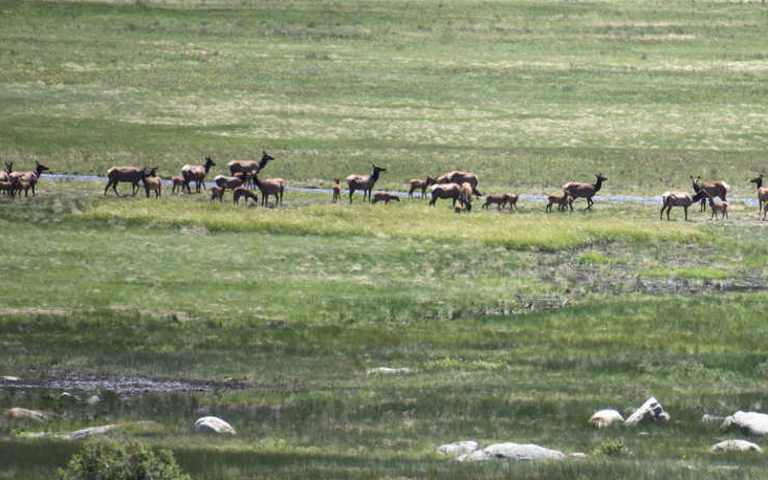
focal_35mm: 534
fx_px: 11176
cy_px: 165
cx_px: 627
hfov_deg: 3.9
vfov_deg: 2.5
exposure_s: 1/640
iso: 280
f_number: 5.6
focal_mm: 300
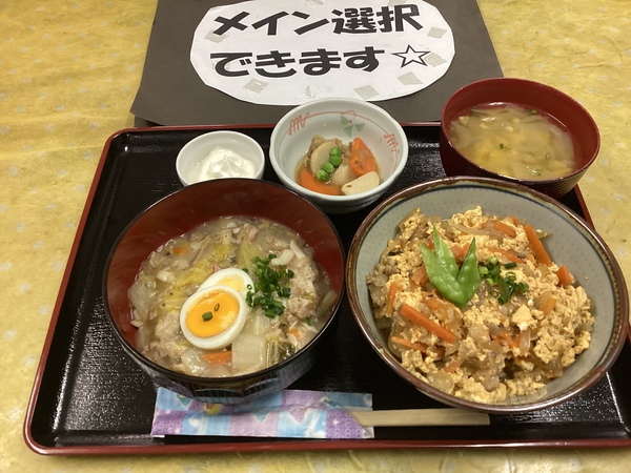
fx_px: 565
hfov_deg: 58.4
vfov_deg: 45.4
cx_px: 316
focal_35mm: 31
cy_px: 236
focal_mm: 3.3
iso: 250
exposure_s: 1/60
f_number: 2.4
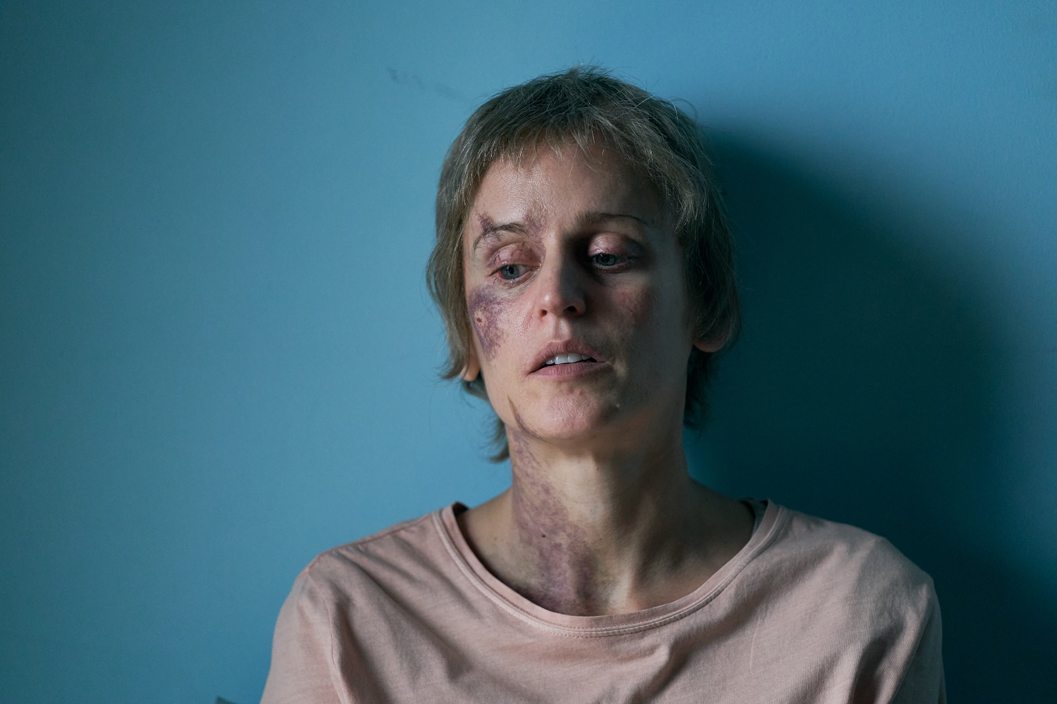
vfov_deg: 7.2
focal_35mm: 191
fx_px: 5608
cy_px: 352
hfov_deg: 10.8
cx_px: 528
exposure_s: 1/125
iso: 3200
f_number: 2.8
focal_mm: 191
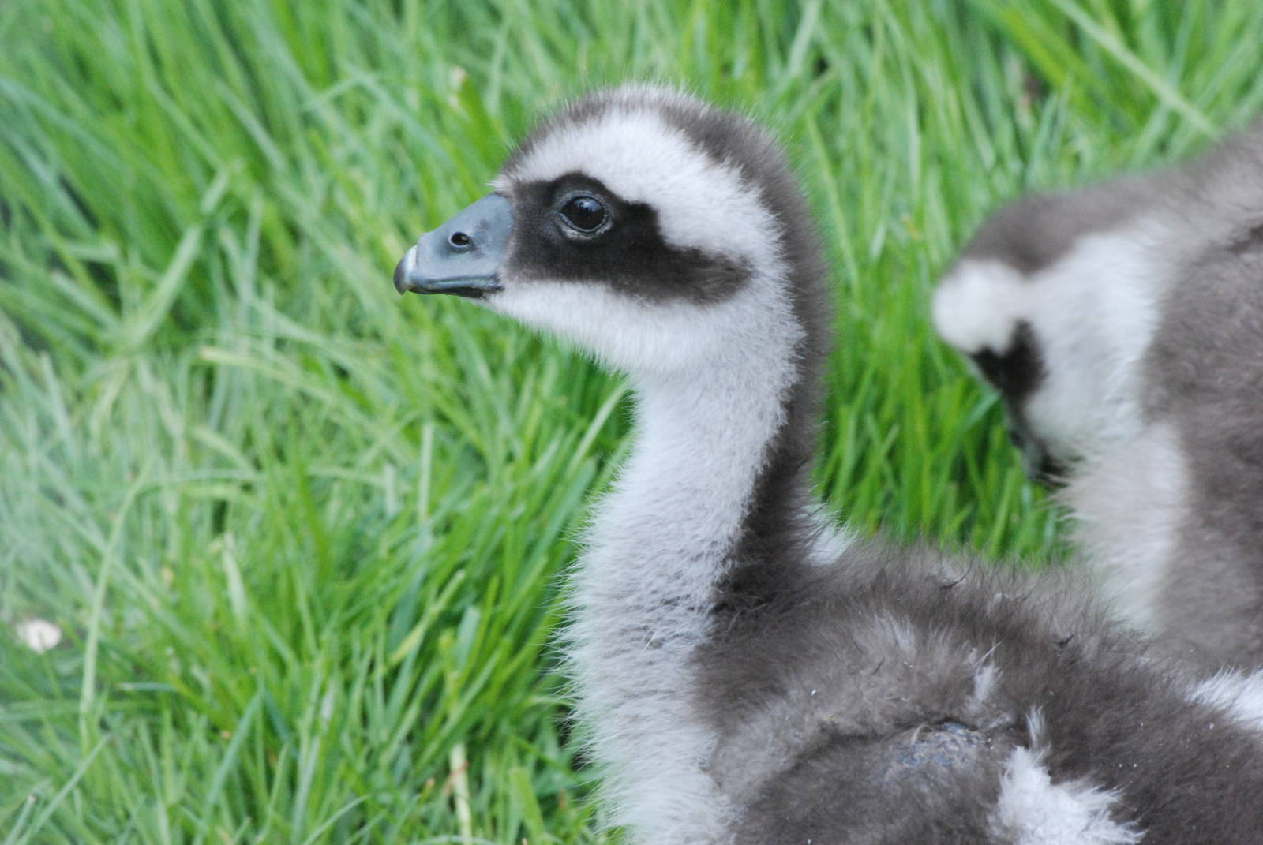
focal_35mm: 450
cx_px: 632
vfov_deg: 3.1
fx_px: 15806
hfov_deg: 4.6
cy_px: 422
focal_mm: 300
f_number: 22
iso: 1600
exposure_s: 1/160
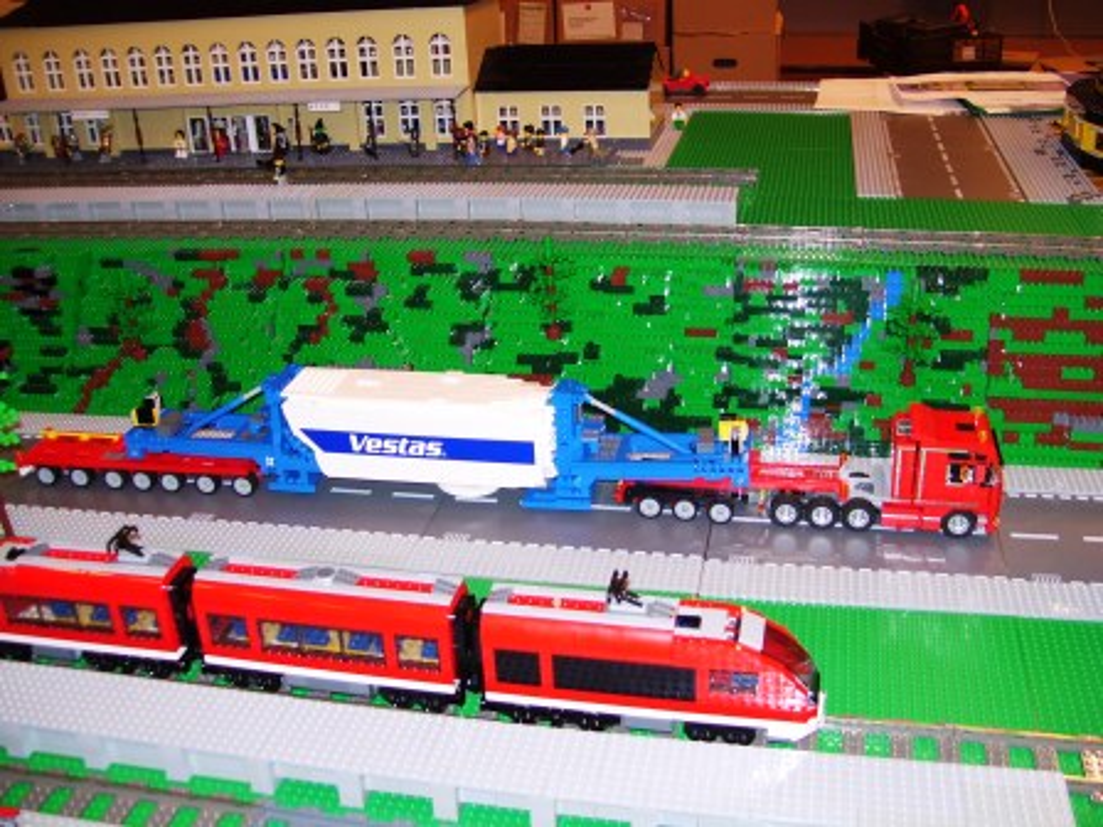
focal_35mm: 36
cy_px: 414
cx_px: 552
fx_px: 1147
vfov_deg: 39.7
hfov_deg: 51.4
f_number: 2.7
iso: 80
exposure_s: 1/60
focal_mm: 6
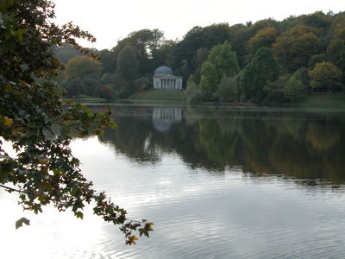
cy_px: 130
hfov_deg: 31.2
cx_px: 172
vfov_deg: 23.7
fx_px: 618
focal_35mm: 62
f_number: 4.5
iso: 100
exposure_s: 1/165
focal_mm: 15.7
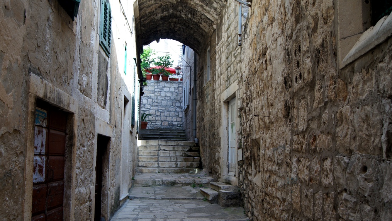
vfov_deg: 31.2
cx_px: 196
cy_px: 116
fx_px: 395
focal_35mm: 38
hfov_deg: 52.8
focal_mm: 24
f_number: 5.6
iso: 100
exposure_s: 1/40
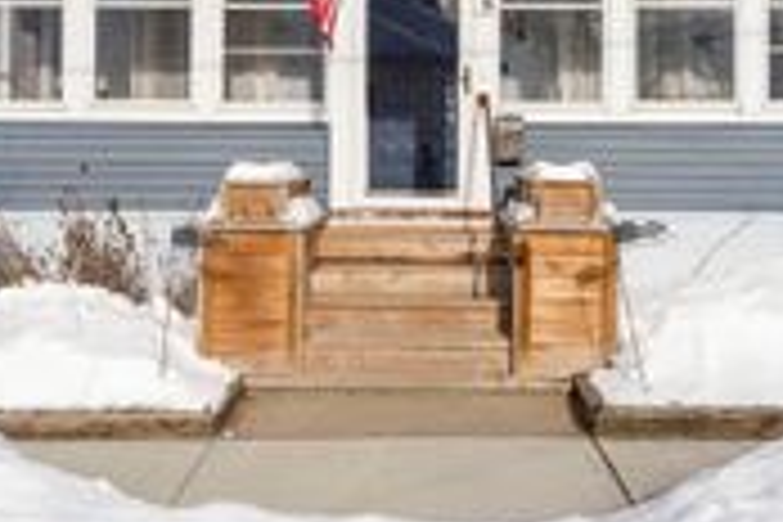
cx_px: 374
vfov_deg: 30.5
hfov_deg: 45.1
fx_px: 941
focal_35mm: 43
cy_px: 137
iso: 800
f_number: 6.3
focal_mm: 15.1
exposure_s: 1/8000
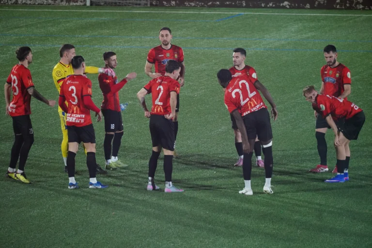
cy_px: 124
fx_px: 3069
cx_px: 186
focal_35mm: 297
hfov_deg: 6.9
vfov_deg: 4.6
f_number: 5.6
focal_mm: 198
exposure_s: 1/100
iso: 3200
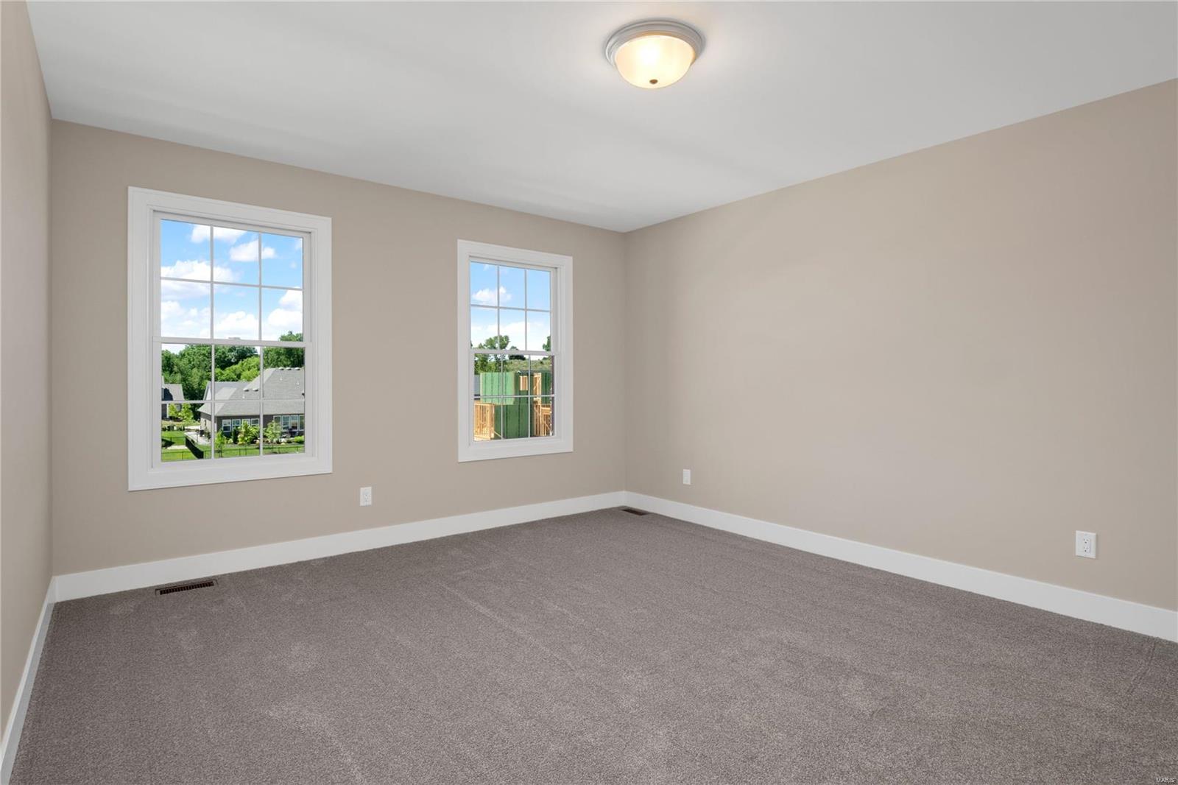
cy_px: 392
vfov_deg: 67.4
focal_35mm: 18
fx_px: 589
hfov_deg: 90.0
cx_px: 589
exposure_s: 1/6
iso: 400
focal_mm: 9
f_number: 8
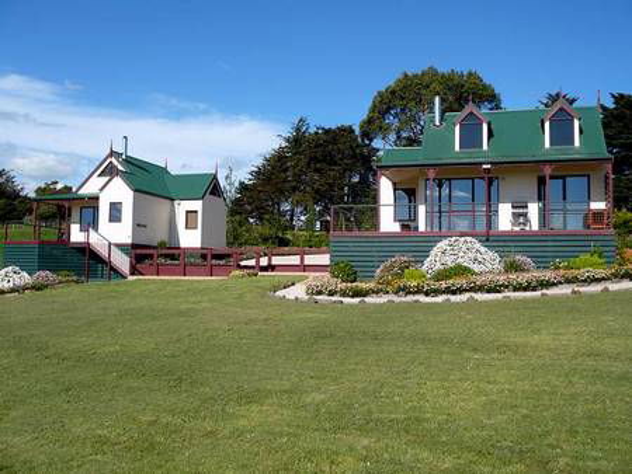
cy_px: 237
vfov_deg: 40.7
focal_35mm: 35
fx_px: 639
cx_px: 316
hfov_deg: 52.6
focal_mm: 5.8
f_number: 8
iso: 100
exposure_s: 1/250
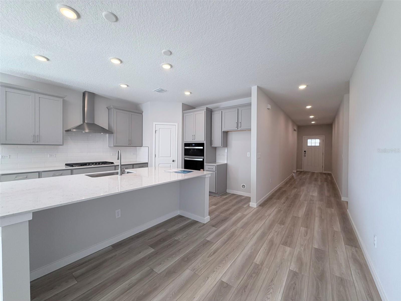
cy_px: 150
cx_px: 200
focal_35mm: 14
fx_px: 162
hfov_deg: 102.1
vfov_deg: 85.7
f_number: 2.2
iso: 100
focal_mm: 2.22
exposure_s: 1/120
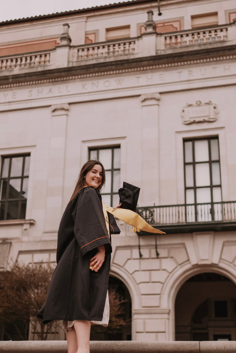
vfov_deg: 43.6
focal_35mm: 45
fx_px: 442
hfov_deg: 29.9
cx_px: 118
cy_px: 176
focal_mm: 30
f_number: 1.4
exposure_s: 1/9000
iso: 200
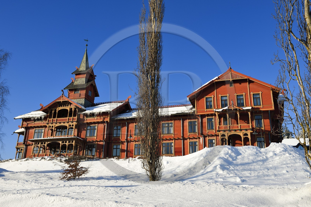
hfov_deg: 53.2
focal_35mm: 36
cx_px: 156
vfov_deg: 36.8
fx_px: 311
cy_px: 104
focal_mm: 36
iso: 200
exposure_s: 1/320
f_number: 10
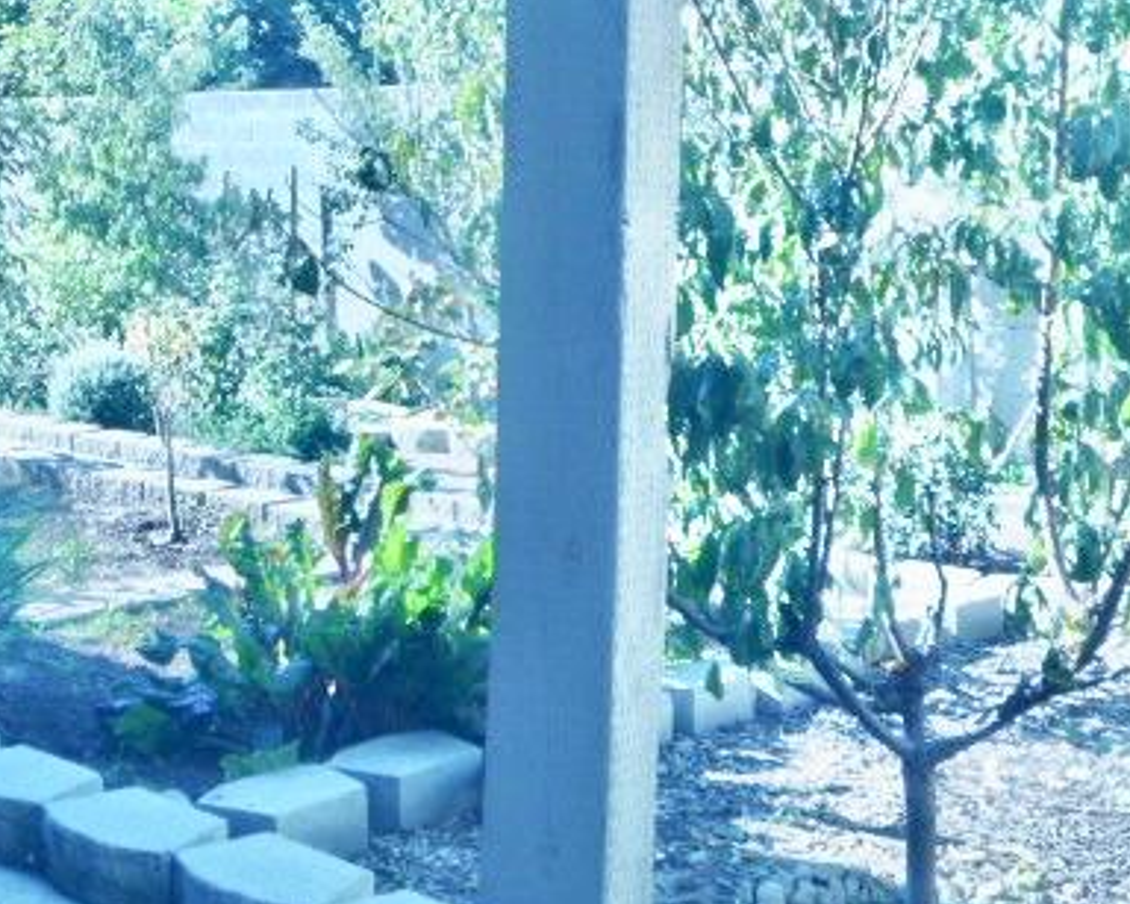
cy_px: 353
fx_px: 1906
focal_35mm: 57
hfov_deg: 32.1
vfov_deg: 26.6
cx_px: 218
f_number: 3.5
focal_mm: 6.3
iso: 80
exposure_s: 1/160
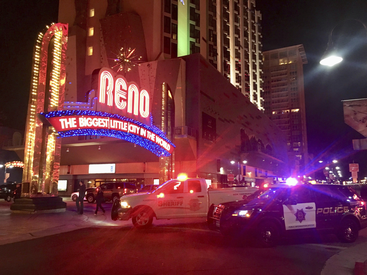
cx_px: 184
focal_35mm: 29
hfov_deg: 61.7
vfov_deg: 48.2
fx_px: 307
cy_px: 138
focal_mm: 4.15
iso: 200
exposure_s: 1/17
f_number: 2.2
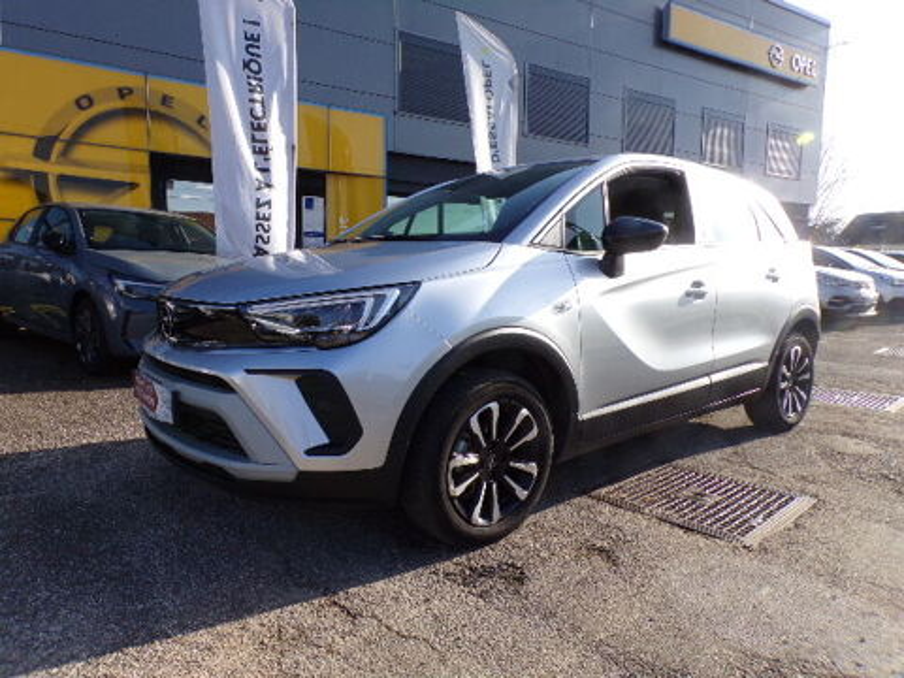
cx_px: 452
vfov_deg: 56.8
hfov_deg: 71.6
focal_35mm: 24
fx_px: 627
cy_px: 339
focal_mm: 4.3
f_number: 5.8
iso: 80
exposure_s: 1/200
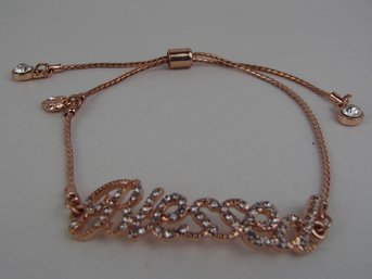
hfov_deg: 50.2
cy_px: 140
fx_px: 397
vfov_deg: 38.6
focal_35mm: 37
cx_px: 186
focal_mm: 6.64
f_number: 4.7
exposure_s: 1/160
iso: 125
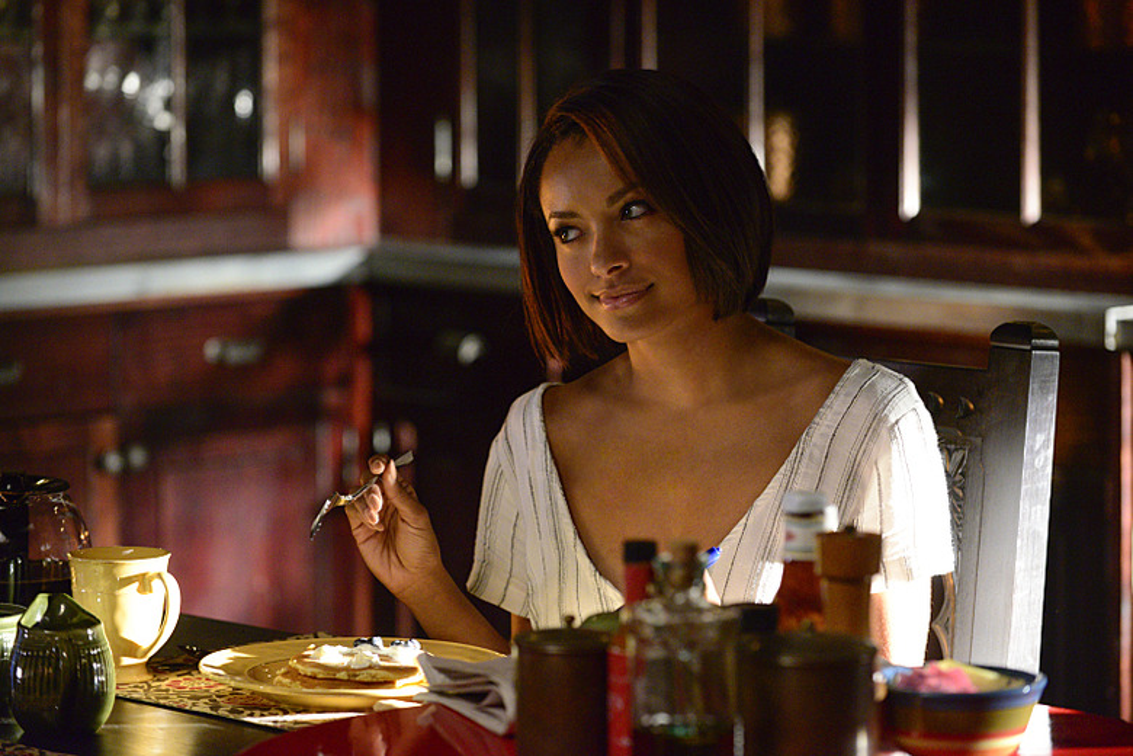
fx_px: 4248
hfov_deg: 15.2
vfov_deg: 10.2
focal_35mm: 135
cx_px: 566
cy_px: 378
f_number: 3.5
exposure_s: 1/60
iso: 5000
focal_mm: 135
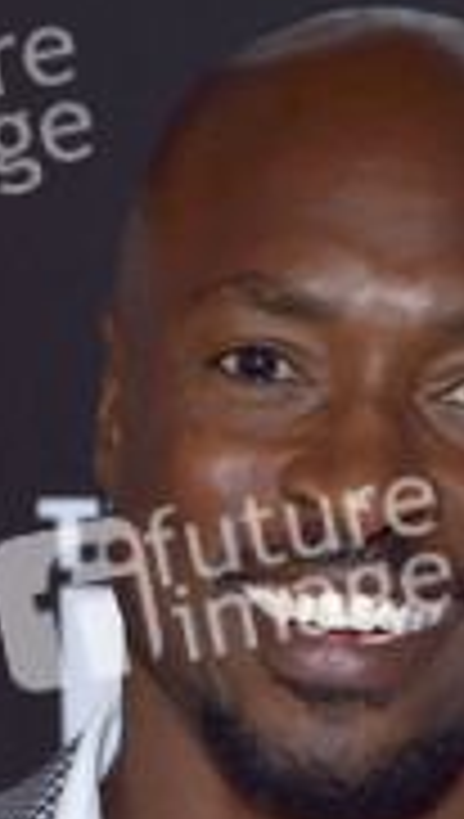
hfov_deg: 4.8
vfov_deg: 8.5
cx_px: 354
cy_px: 810
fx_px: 5508
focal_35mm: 253
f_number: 6.3
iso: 640
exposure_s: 1/200
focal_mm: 110
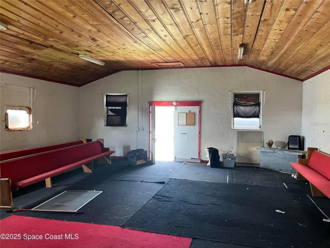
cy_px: 124
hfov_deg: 67.3
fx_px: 248
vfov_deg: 53.1
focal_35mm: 26
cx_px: 165
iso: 250
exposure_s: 1/60
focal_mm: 5.1
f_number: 1.6
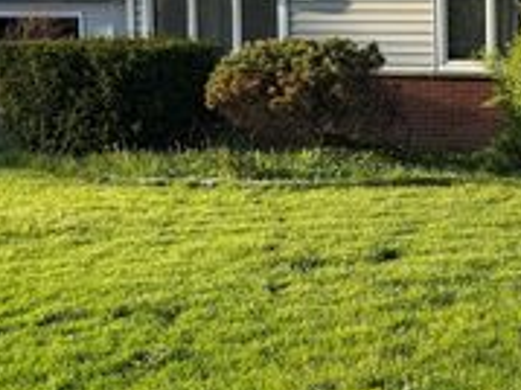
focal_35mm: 67
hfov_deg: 25.3
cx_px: 664
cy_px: 138
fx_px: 1008
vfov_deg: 21.8
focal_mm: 6.76
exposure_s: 1/1653
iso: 80
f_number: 1.78
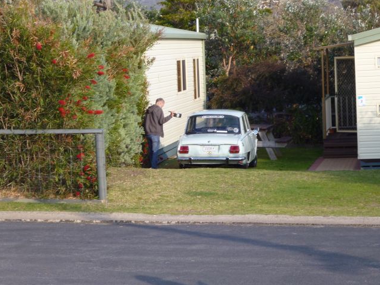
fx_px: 1241
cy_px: 142
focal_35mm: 113
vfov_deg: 13.1
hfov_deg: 17.4
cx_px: 190
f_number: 6.5
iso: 125
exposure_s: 1/125
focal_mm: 20
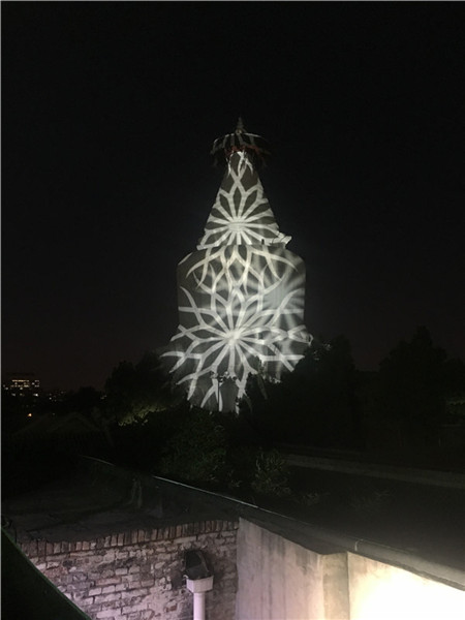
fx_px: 519
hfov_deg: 48.2
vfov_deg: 61.7
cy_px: 310
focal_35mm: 29
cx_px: 232
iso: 500
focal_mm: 4.15
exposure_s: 1/17
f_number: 2.2
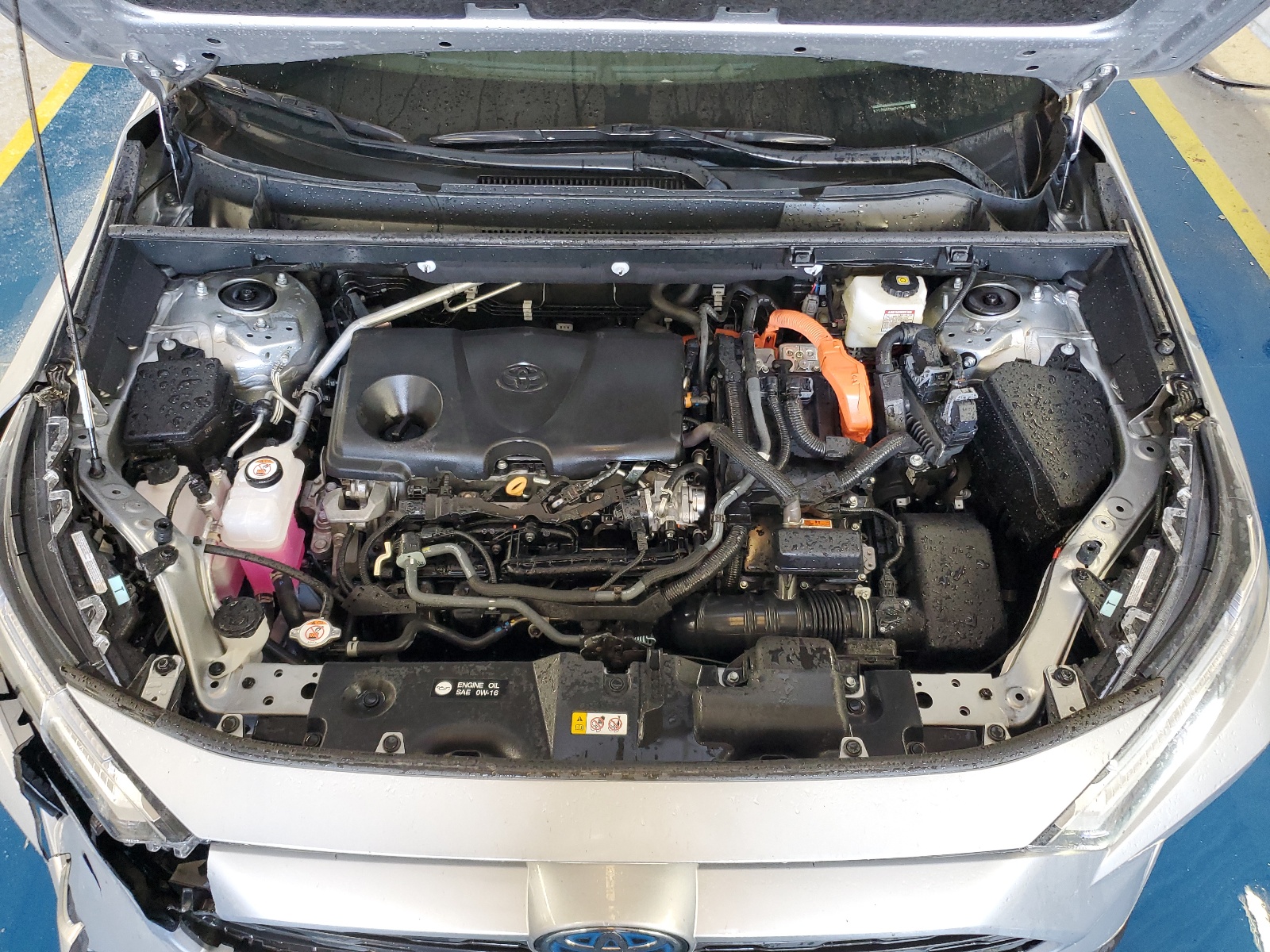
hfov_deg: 67.3
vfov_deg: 53.1
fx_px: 954
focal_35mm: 26
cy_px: 476
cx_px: 635
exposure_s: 1/60.2
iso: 141
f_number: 1.5
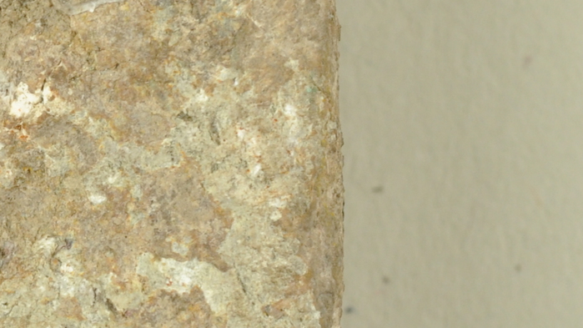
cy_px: 133
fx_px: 5209
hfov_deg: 6.3
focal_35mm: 337
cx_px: -335
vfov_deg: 3.6
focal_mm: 60
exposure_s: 1/10
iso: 400
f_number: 11
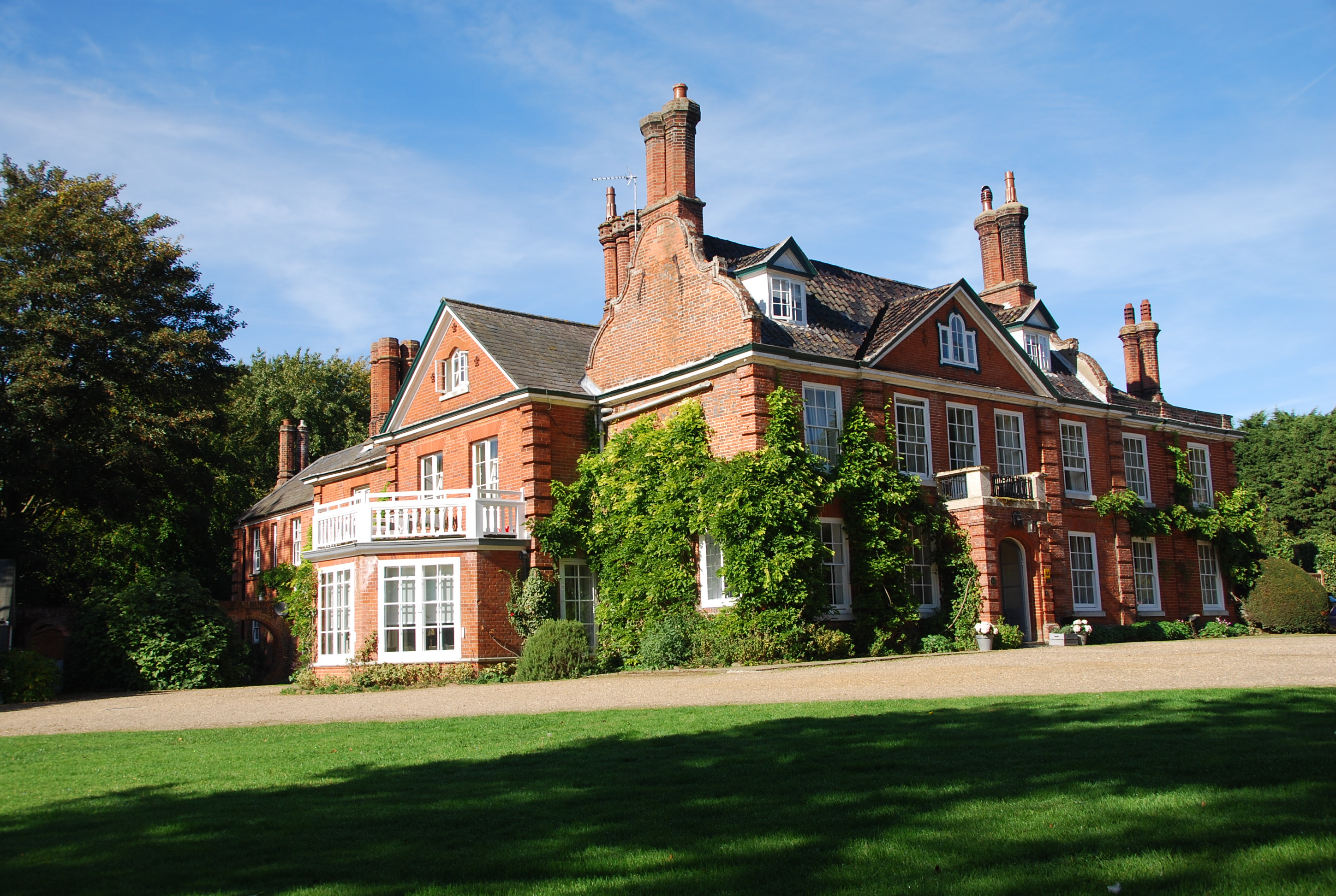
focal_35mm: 33
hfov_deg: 57.1
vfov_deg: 40.1
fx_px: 1227
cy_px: 448
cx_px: 668
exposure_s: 1/200
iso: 100
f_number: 7.1
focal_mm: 22
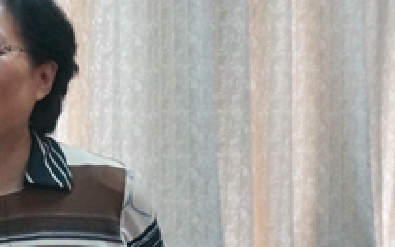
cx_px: 22
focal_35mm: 145
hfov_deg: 14.3
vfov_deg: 8.9
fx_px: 1561
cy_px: 299
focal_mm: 25
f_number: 4.5
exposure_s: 1/125
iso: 3200
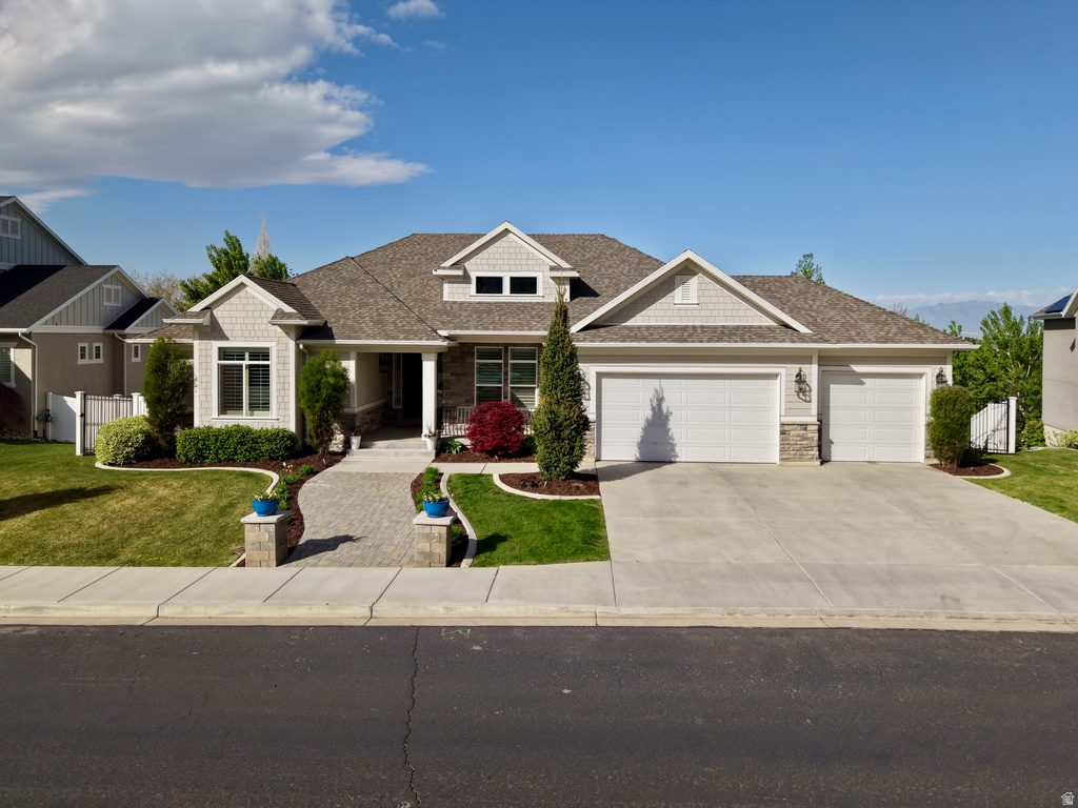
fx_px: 747
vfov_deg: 56.8
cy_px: 404
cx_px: 539
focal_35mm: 24
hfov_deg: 71.6
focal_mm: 8.67
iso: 160
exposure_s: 1/50
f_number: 1.8
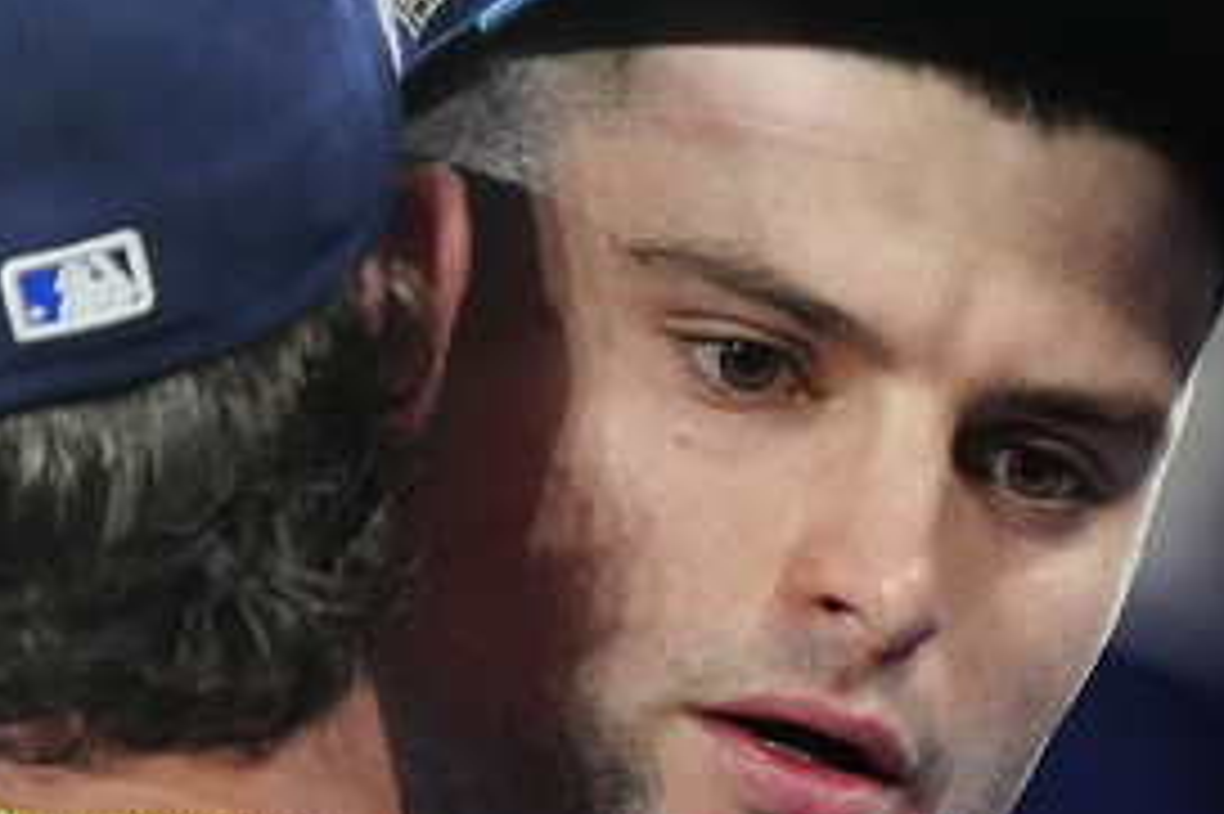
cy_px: 870
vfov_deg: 0.9
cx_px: 450
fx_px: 51171
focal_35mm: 1506
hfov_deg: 1.4
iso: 4000
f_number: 2.8
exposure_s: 1/2000
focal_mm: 400
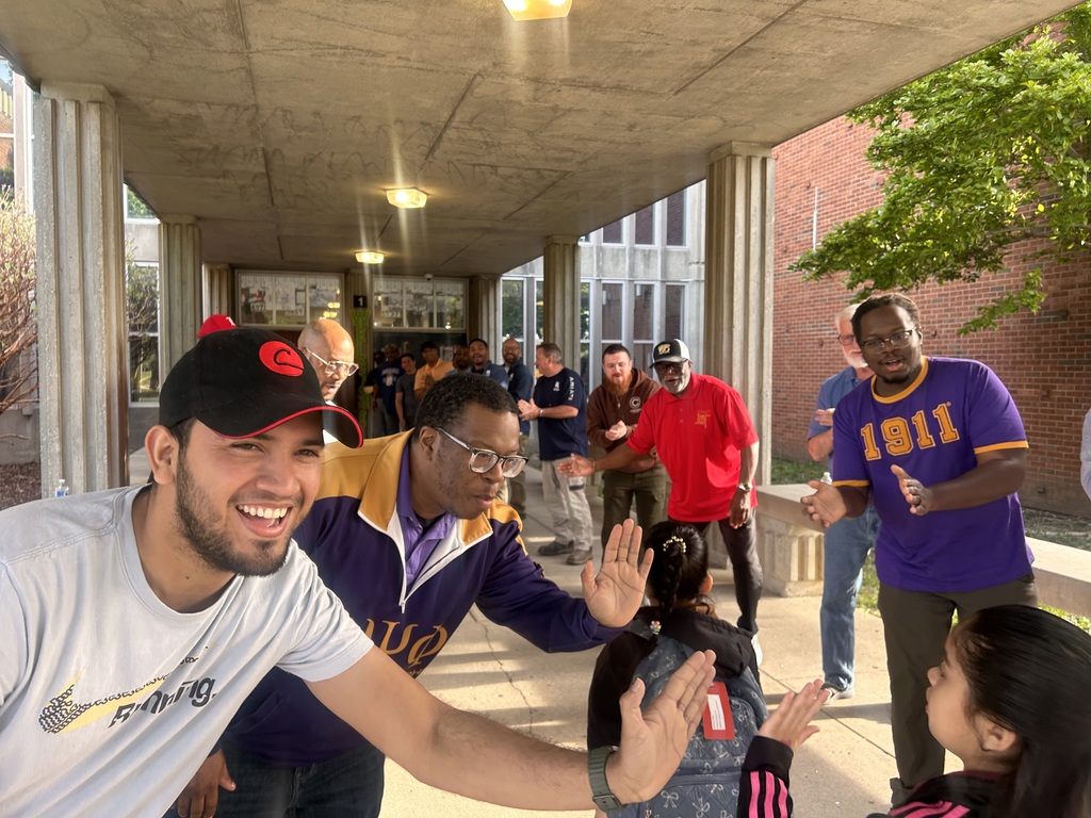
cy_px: 409
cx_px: 546
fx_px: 819
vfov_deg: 53.1
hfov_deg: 67.3
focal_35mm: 26
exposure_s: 1/120
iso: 50
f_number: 1.5
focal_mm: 5.7
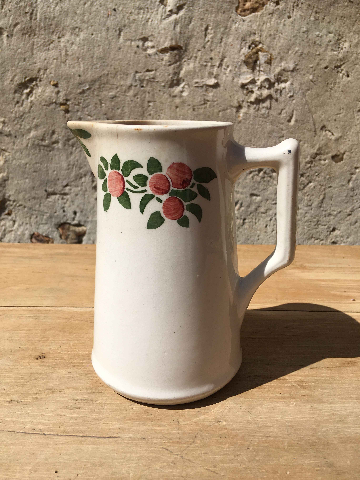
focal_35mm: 29
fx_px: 402
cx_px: 180
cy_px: 240
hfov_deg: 48.2
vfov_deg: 61.7
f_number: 2.2
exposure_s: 1/3344
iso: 25
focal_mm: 4.15
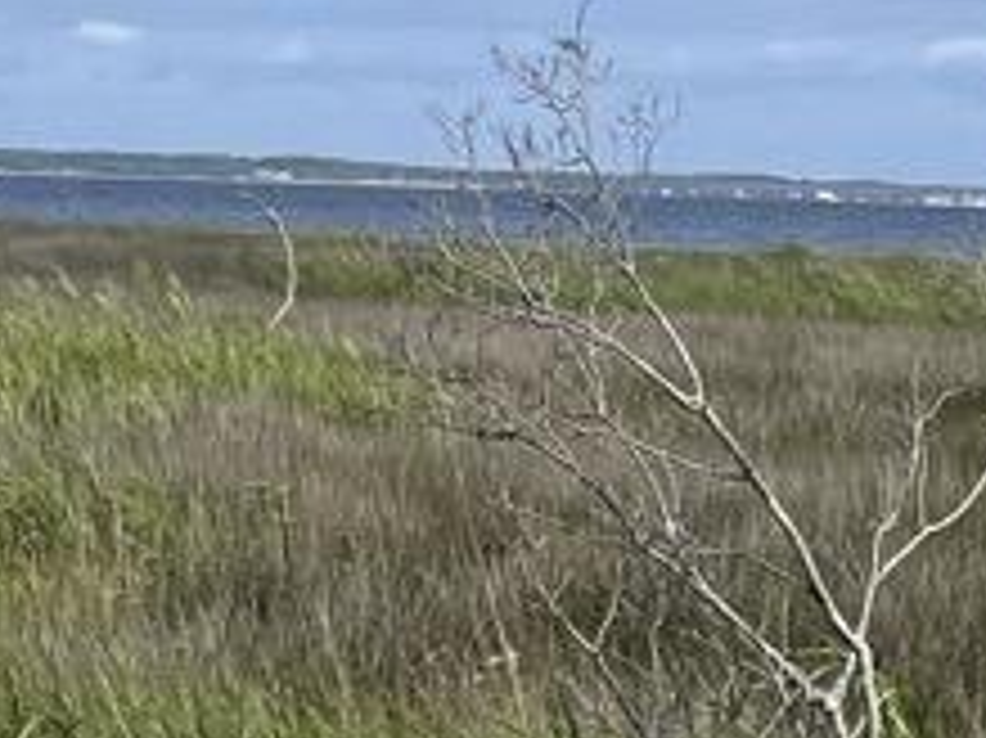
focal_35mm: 152
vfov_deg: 9.3
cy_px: -603
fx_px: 4327
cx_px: -27
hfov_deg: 12.8
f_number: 1.6
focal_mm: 4.2
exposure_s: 1/4464
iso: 32
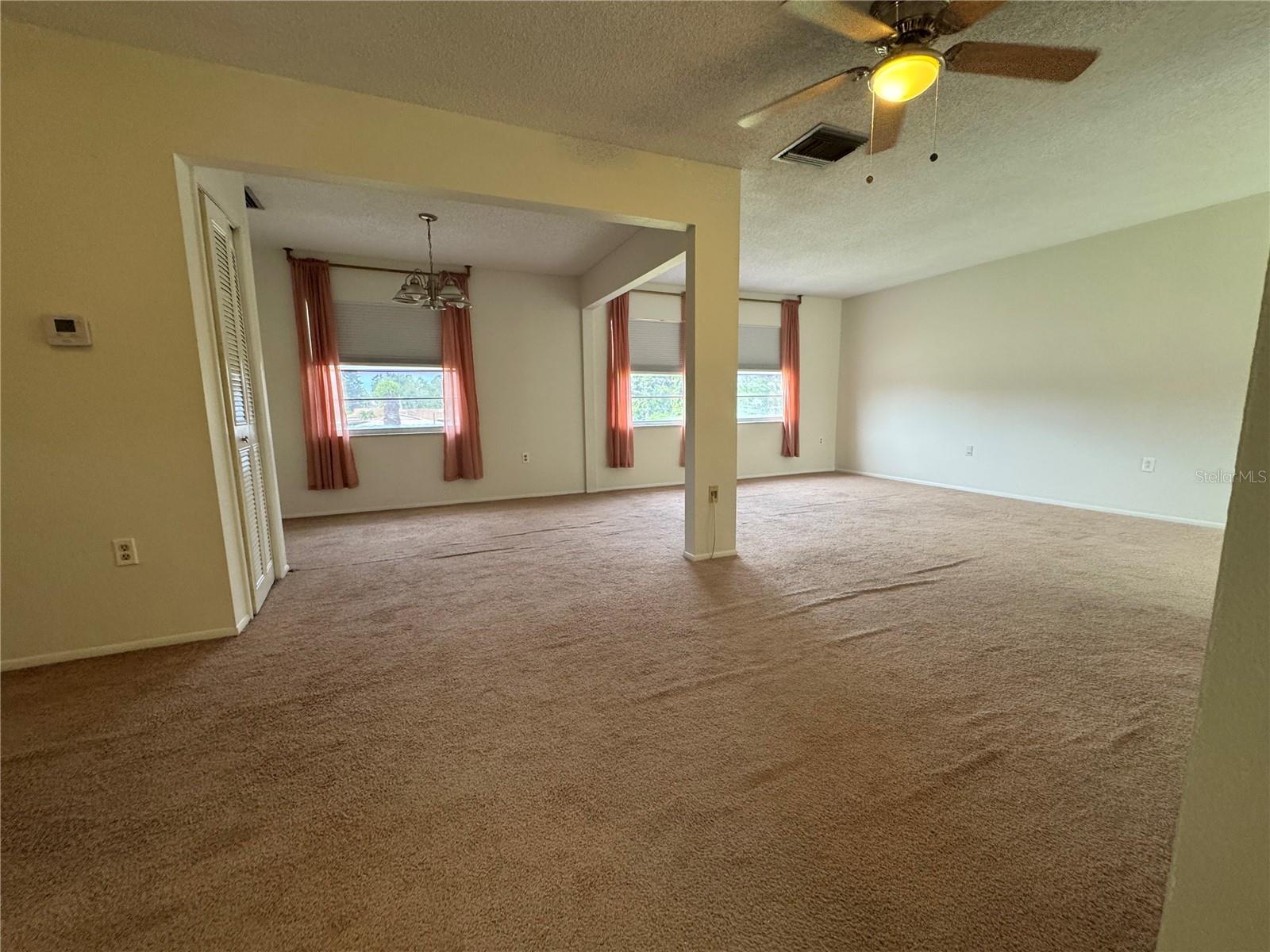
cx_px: 635
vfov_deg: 85.7
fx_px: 514
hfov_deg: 102.1
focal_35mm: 14
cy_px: 476
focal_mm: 2.22
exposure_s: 1/120
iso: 250
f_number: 2.2
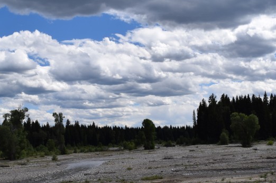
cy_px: 133
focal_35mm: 53
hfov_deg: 37.0
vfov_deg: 25.2
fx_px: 406
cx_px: 190
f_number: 10
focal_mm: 18
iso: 200
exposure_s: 1/500
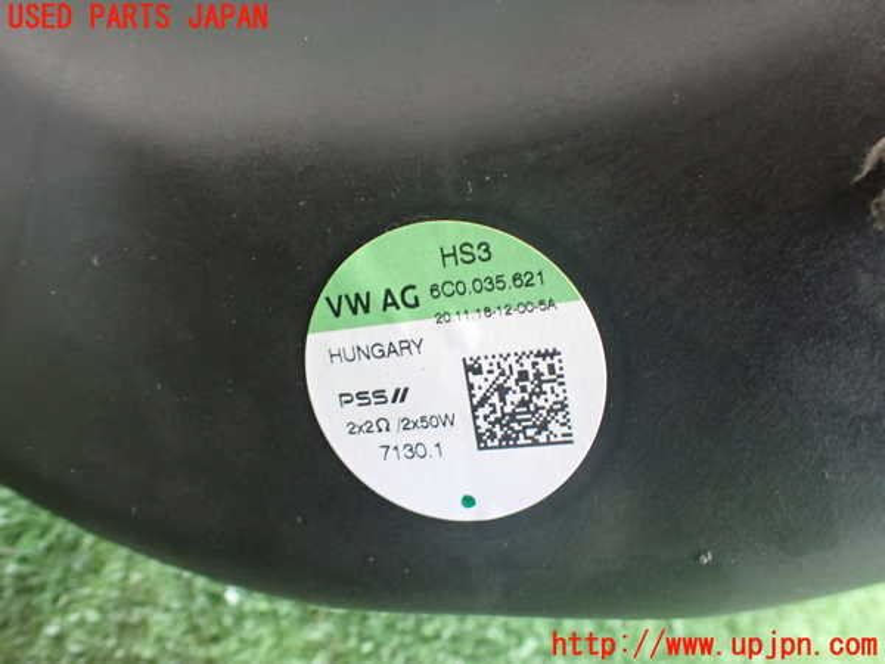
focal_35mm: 30
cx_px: 442
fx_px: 767
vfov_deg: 46.8
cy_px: 332
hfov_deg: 60.0
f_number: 2.3
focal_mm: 5.4
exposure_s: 1/30
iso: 800
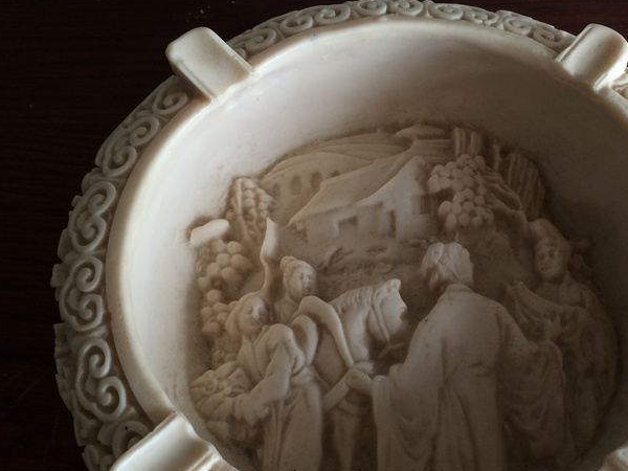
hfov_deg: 41.5
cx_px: 422
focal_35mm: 45
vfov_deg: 32.0
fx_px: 816
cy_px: 307
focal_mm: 4.12
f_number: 2.2
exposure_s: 1/30
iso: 50
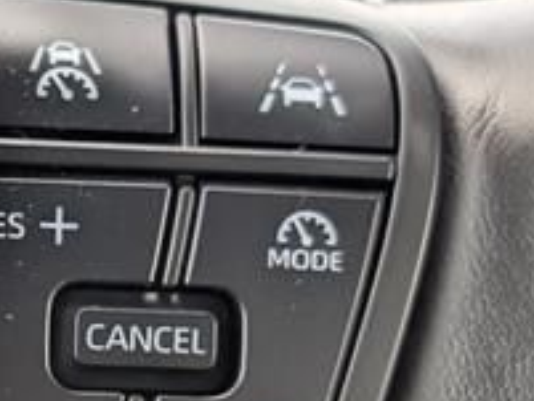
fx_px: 2408
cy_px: 473
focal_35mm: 156
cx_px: -130
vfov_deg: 9.4
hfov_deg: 12.3
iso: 396
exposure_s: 1/769
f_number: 1.68
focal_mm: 6.9
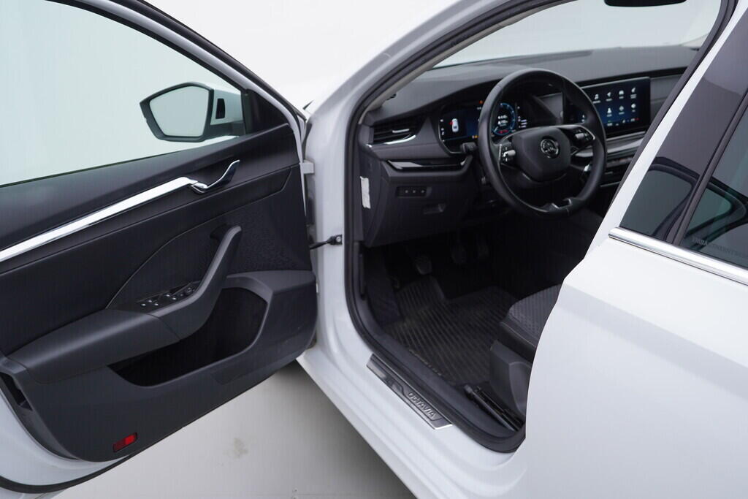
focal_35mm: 36
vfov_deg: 36.9
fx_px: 748
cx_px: 374
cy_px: 250
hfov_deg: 53.1
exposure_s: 1/60
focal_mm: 24
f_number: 3.5
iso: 125
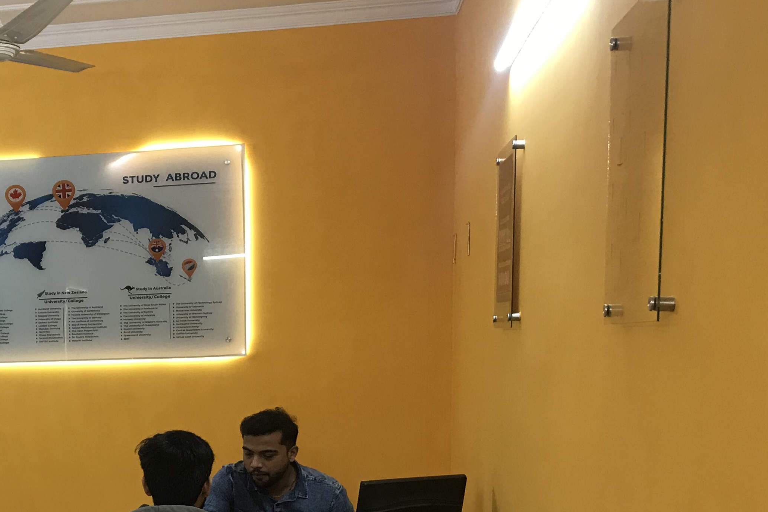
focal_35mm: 57
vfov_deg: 23.0
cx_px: 59
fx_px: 1216
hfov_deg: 33.0
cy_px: 491
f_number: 1.8
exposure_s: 1/20
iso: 32
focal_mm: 3.99
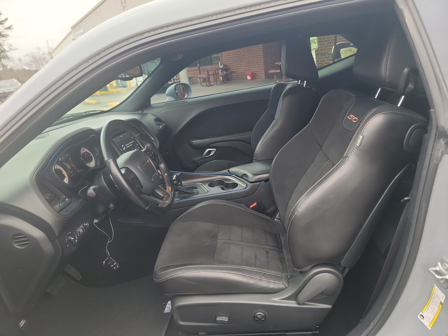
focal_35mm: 24
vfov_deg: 56.8
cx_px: 224
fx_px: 311
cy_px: 168
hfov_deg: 71.6
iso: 71
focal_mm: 6.7
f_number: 1.8
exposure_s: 1/59
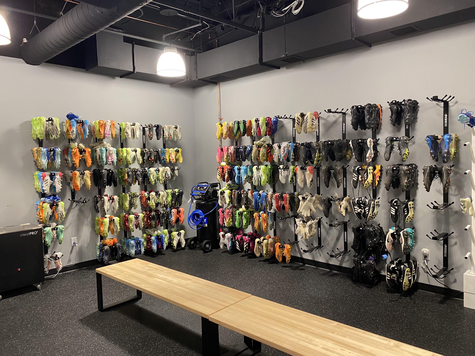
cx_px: 238
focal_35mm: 26
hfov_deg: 67.3
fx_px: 357
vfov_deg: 53.1
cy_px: 178
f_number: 1.8
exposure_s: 1/60
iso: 250
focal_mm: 4.25
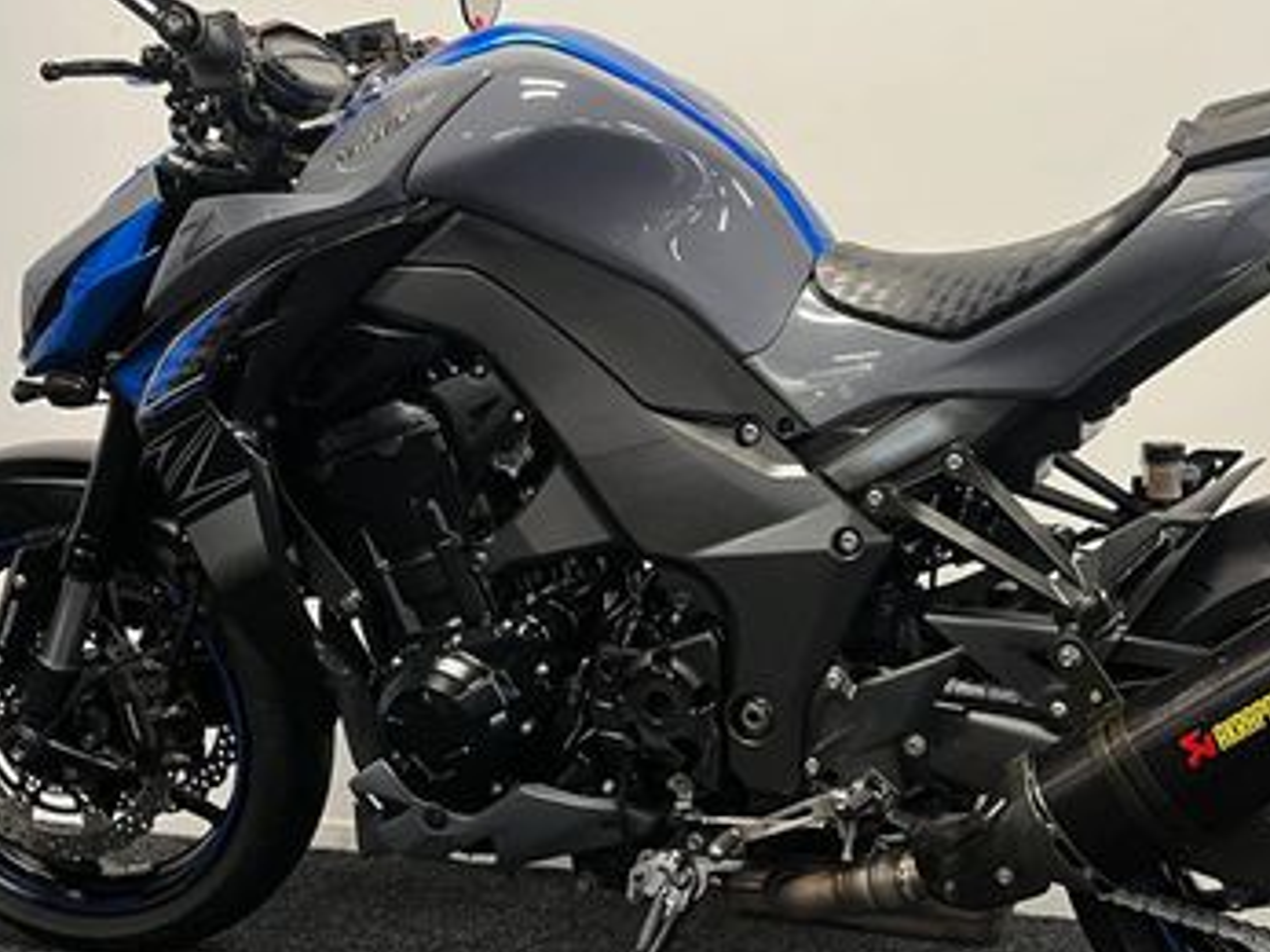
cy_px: 524
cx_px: 813
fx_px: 1760
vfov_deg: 30.2
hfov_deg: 39.3
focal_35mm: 48
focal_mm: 5.1
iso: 100
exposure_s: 1/50
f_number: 1.6
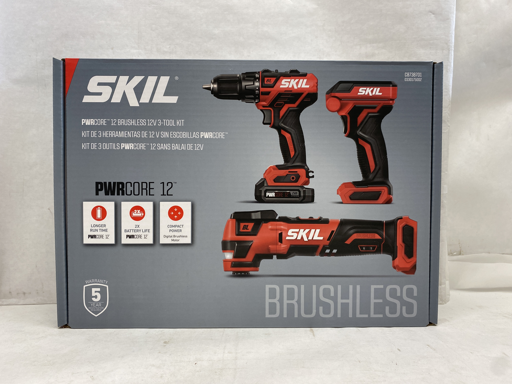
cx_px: 256
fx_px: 385
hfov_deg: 67.3
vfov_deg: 53.1
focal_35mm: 26
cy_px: 192
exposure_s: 1/60
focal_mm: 4.25
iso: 64
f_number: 1.8
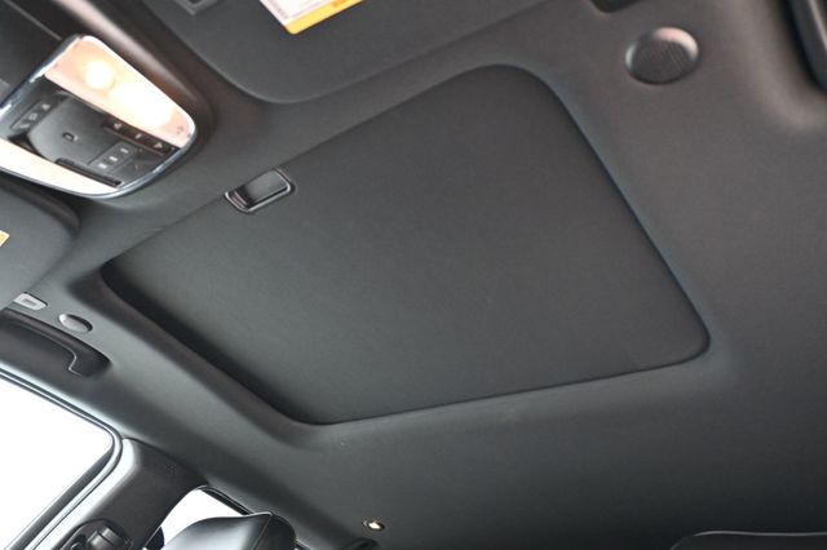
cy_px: 275
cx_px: 414
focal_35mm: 30
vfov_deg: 43.6
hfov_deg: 62.0
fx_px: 689
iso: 1600
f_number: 3.8
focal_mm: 20
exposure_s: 1/125
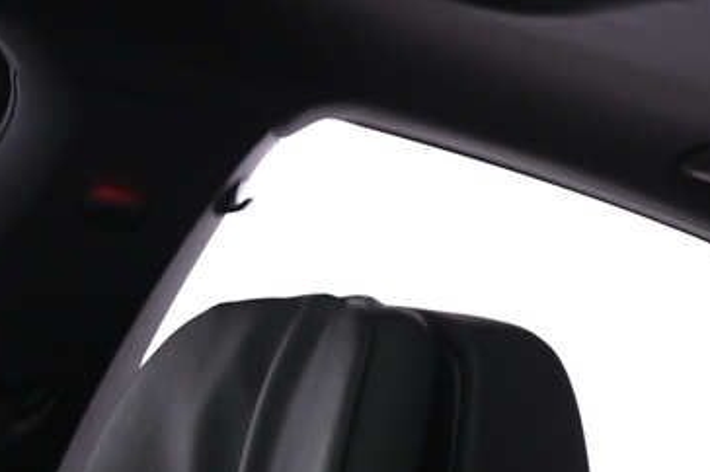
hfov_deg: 18.0
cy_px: 84
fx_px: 2108
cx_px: 888
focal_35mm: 107
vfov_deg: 12.7
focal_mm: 24
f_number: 4
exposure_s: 1/25
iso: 2000
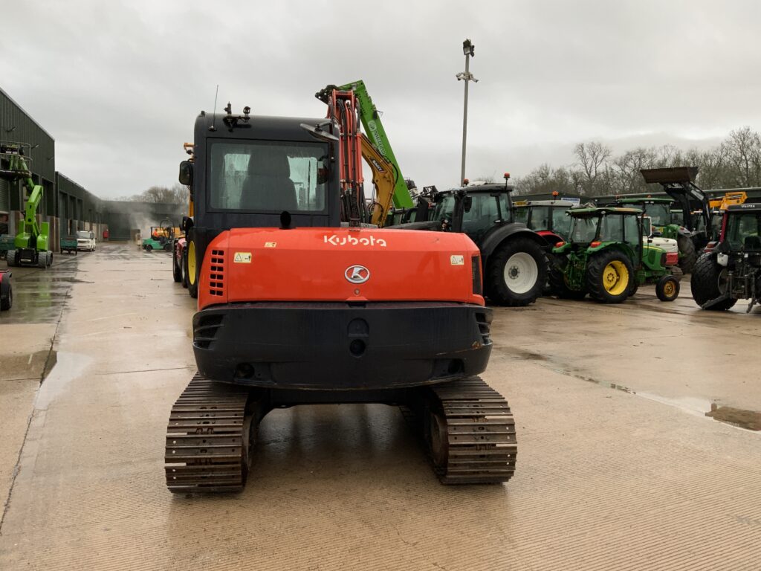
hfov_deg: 61.7
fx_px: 638
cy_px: 286
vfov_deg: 48.2
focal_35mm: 29
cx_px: 380
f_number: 1.8
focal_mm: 3
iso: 32
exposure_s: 1/122
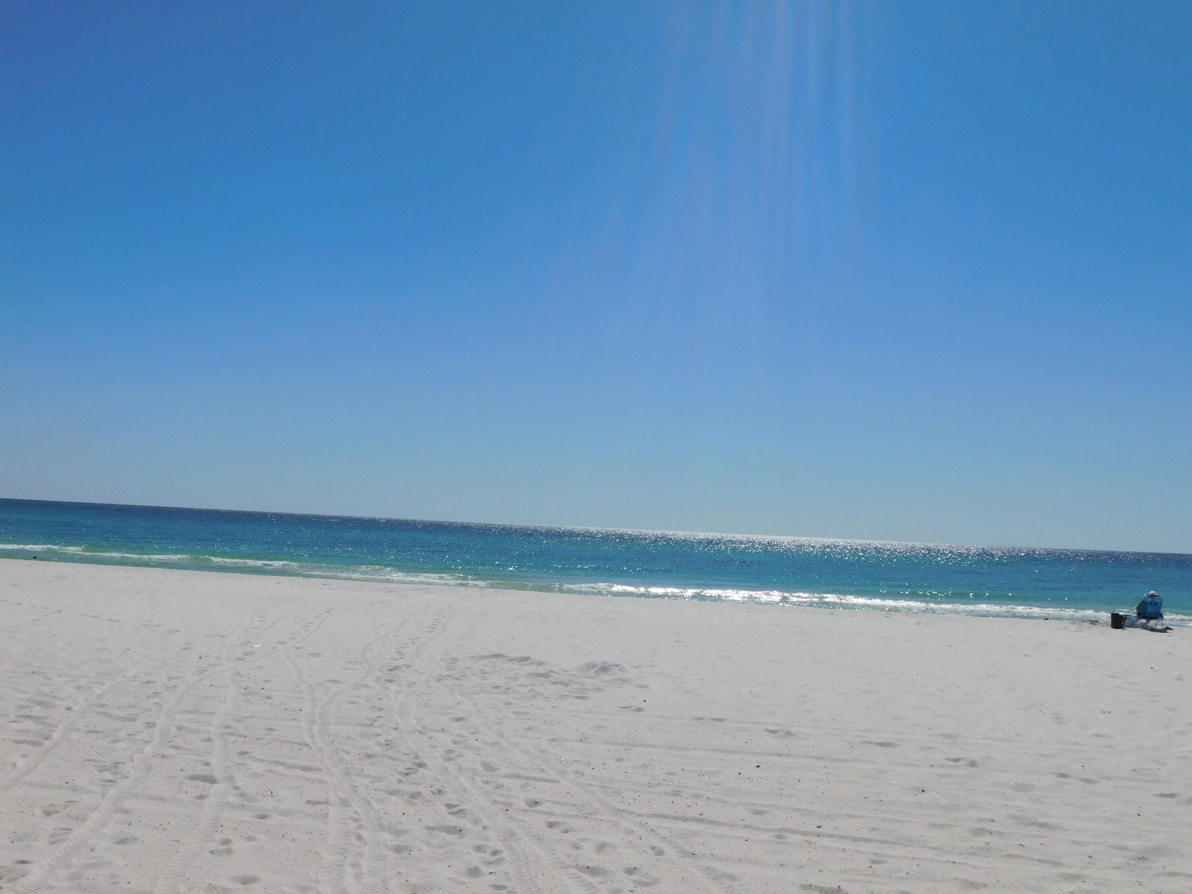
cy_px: 447
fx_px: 1240
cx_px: 596
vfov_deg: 39.7
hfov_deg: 51.4
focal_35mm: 36
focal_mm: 6.3
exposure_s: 1/1250
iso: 125
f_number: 7
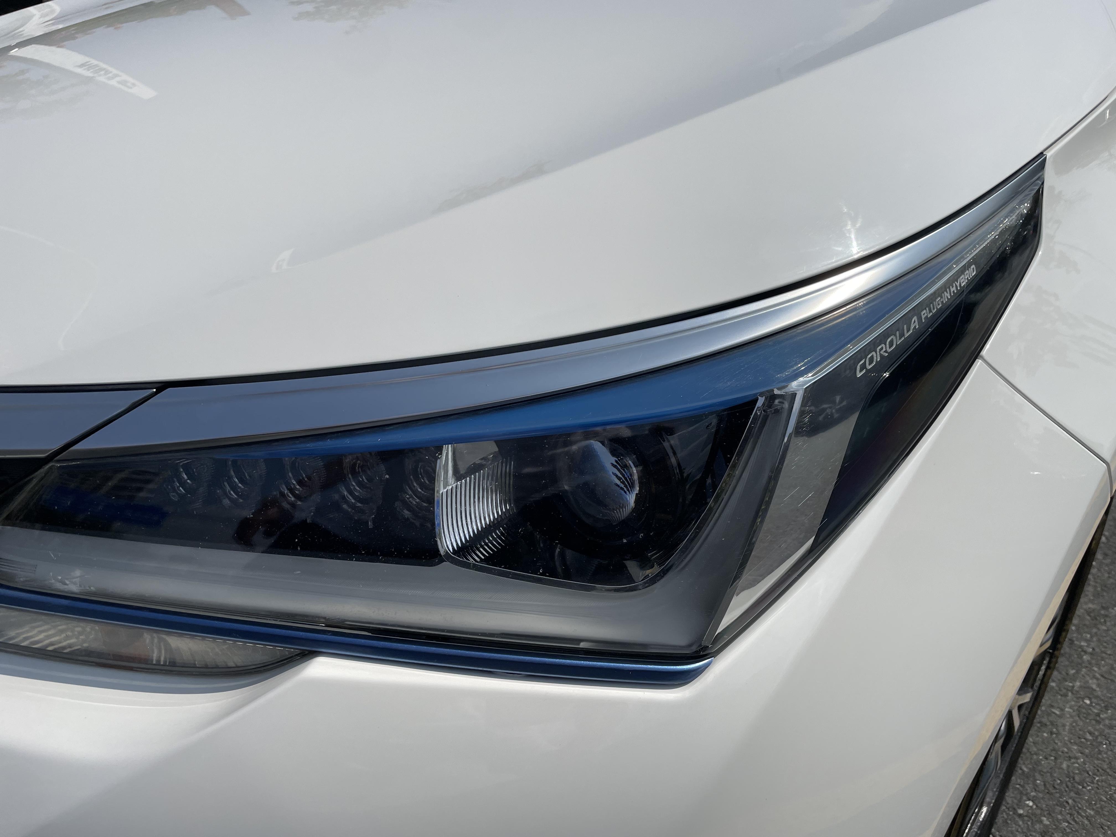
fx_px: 838
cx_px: 558
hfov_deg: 67.3
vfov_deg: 53.1
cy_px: 418
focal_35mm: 26
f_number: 1.6
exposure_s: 1/10753
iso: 32
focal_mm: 4.2
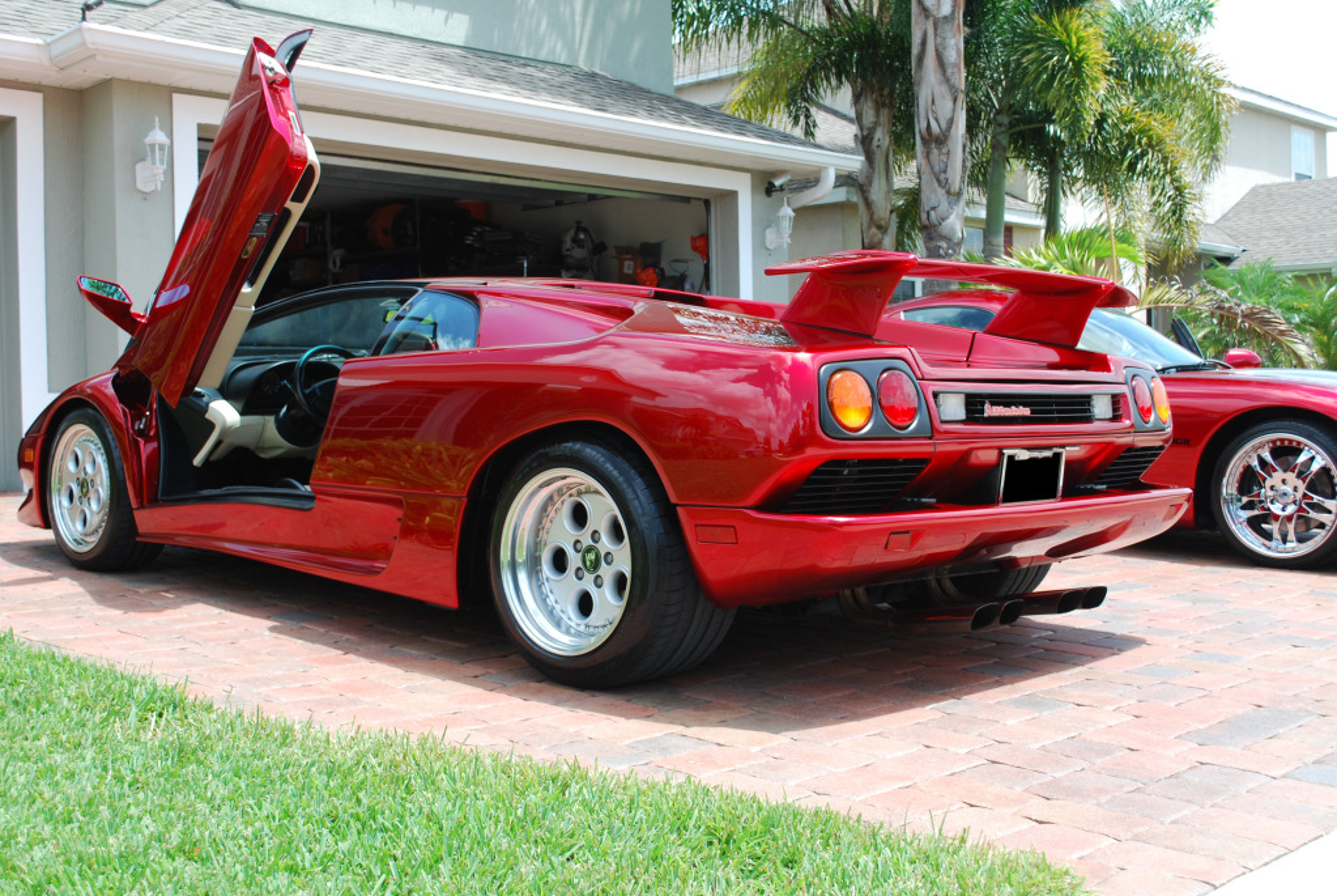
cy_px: 448
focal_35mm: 44
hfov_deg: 44.9
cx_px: 668
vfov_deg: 30.9
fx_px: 1618
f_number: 5.6
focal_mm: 29
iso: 100
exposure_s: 1/125
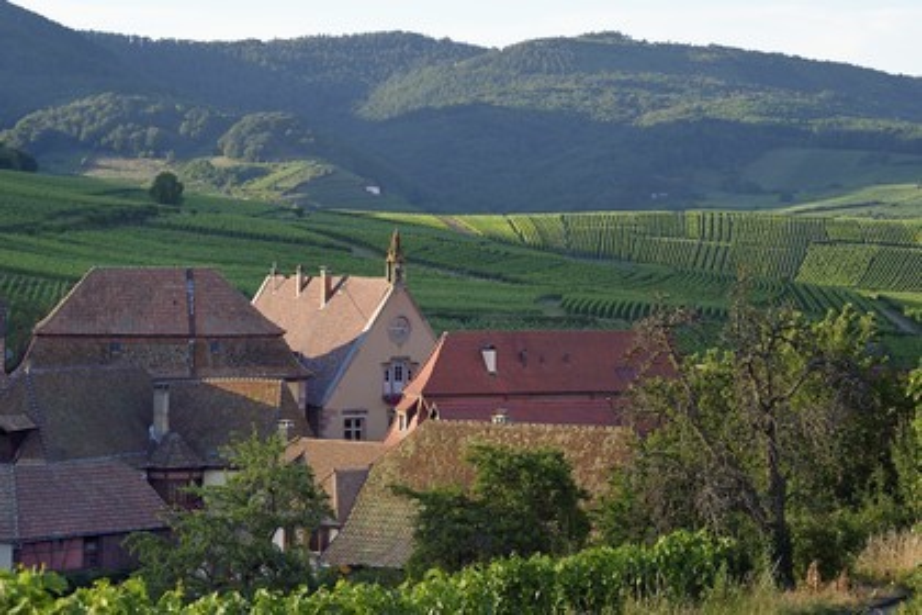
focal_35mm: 110
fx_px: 2817
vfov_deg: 12.5
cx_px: 461
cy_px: 308
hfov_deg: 18.6
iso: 200
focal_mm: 110
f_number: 7.1
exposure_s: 1/250
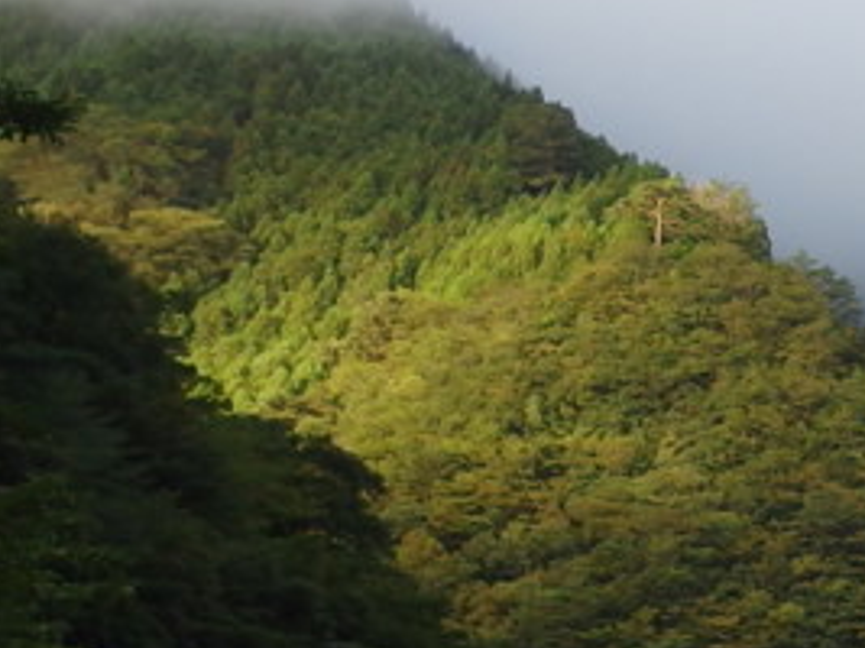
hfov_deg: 14.8
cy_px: 483
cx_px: 1581
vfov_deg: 12.8
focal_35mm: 115
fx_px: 2872
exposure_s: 1/400
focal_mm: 6.4
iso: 200
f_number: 2.8
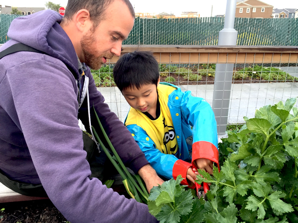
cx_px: 149
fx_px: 250
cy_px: 112
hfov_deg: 61.7
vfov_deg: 48.2
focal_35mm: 29
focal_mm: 4.15
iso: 32
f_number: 2.2
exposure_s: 1/377
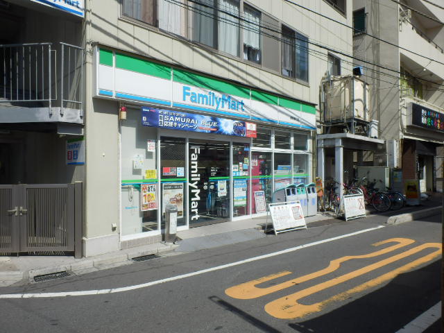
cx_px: 222
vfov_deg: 56.8
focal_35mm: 24
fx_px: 308
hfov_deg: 71.6
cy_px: 166
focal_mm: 4.2
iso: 80
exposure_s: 1/250
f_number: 7.9
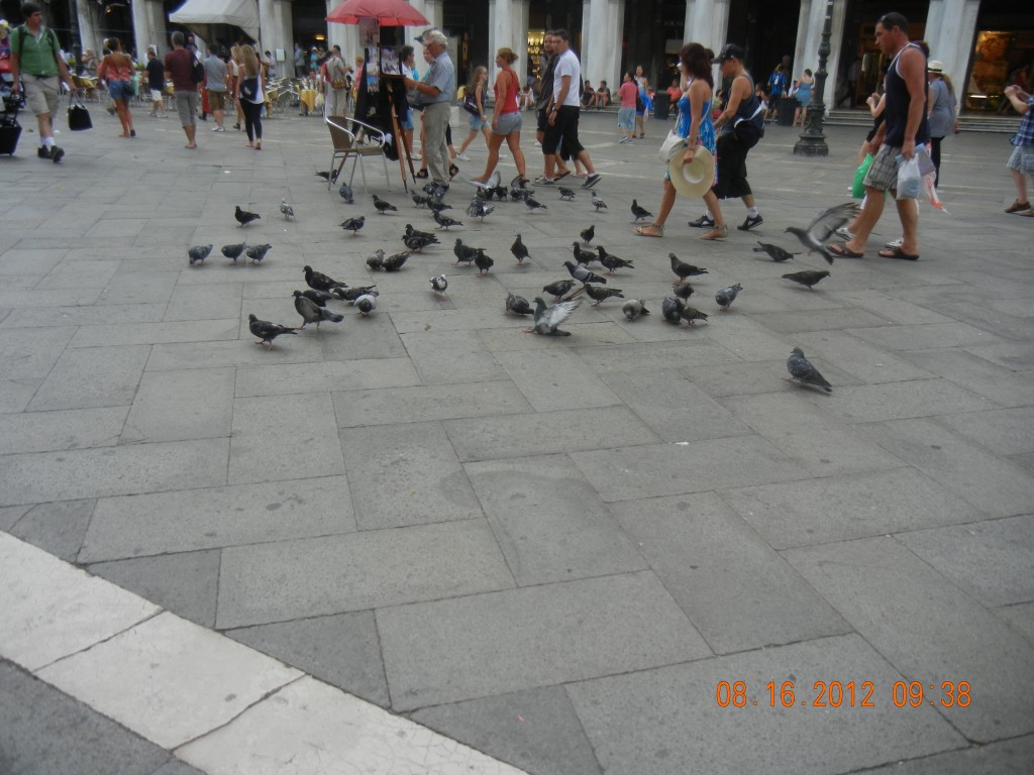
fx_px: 896
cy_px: 388
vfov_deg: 46.8
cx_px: 517
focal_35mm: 30
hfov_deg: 60.0
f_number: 3.5
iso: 160
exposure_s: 1/258
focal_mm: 5.4
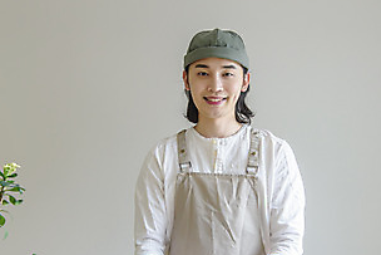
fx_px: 731
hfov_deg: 29.2
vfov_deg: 19.6
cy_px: 188
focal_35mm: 69
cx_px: 211
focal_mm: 35
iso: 800
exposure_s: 1/200
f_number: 5
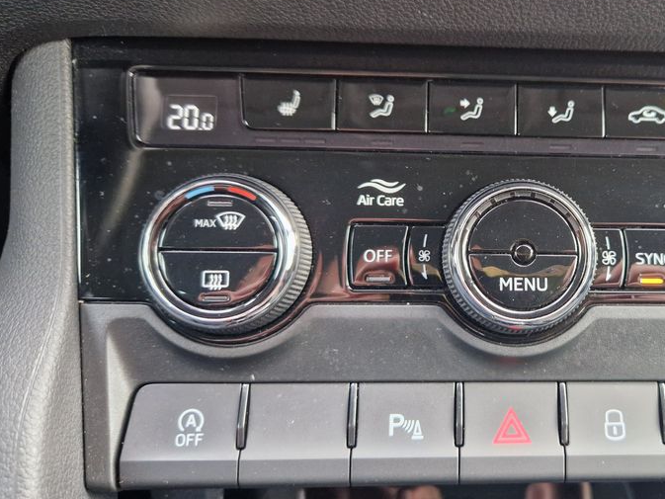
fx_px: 672
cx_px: 500
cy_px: 222
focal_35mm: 35
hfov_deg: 50.4
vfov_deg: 40.7
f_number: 1.8
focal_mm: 5.4
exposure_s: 1/100
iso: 500
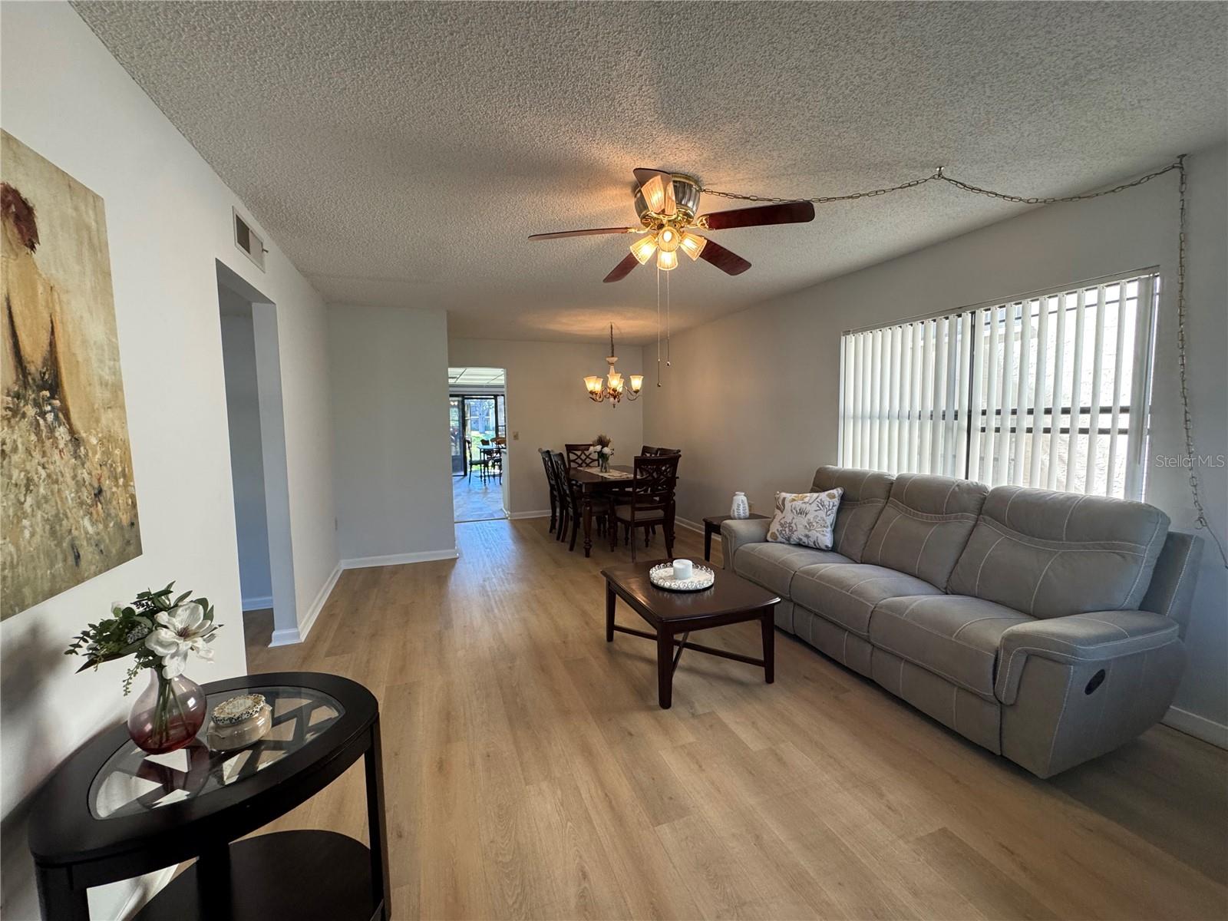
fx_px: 497
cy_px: 460
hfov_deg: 102.1
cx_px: 614
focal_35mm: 14
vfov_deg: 85.7
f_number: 2.2
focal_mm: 2.22
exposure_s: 1/120
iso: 250
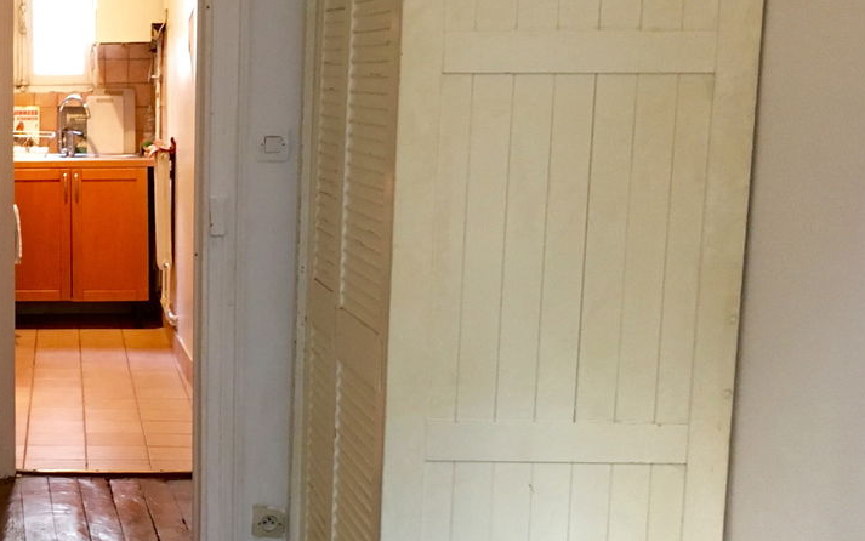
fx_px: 1627
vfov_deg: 18.9
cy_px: 338
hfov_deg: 27.9
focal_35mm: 69
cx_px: -15
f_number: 2.2
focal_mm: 4.15
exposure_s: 1/33
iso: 160
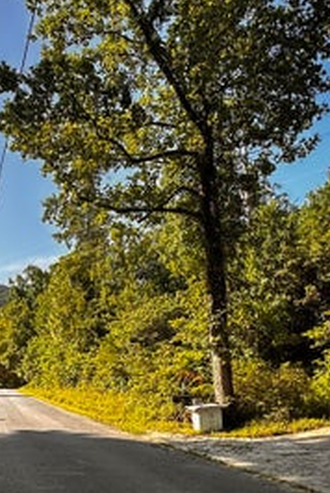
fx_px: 480
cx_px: 111
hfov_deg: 37.6
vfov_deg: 52.4
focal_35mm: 35
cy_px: 360
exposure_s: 1/654
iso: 40
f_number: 2.2
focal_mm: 2.22
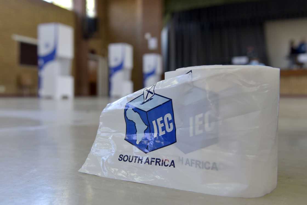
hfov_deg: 63.6
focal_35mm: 29
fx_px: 247
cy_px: 102
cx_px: 154
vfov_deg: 45.0
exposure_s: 1/80
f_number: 5
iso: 400
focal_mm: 29
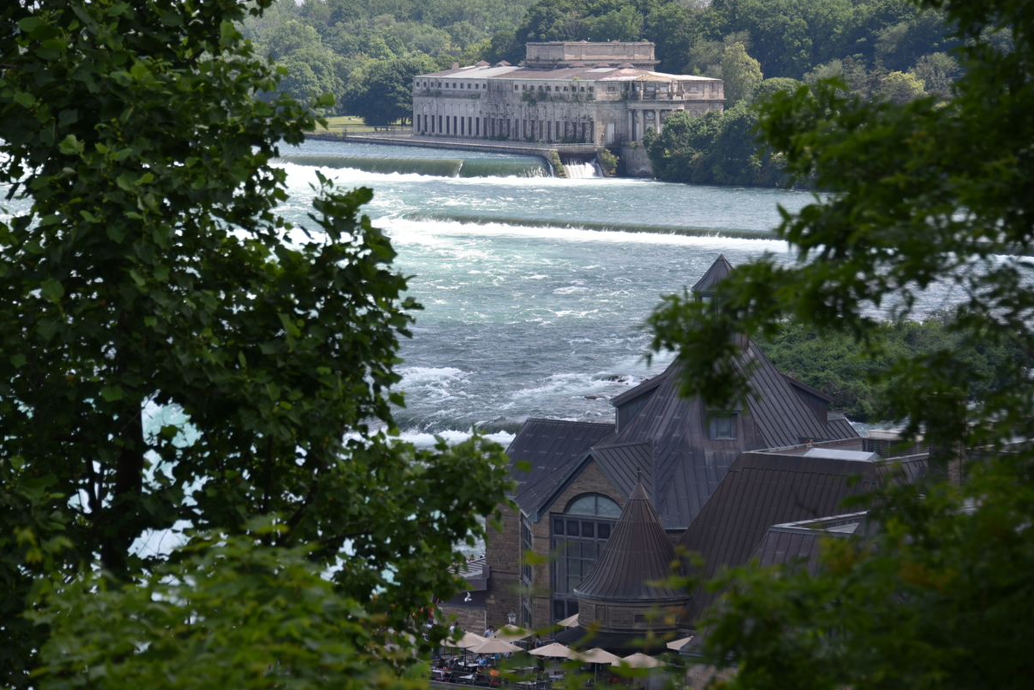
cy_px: 336
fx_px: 4165
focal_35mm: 145
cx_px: 523
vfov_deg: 9.5
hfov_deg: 14.2
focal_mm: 135
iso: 100
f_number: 6.3
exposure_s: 1/320
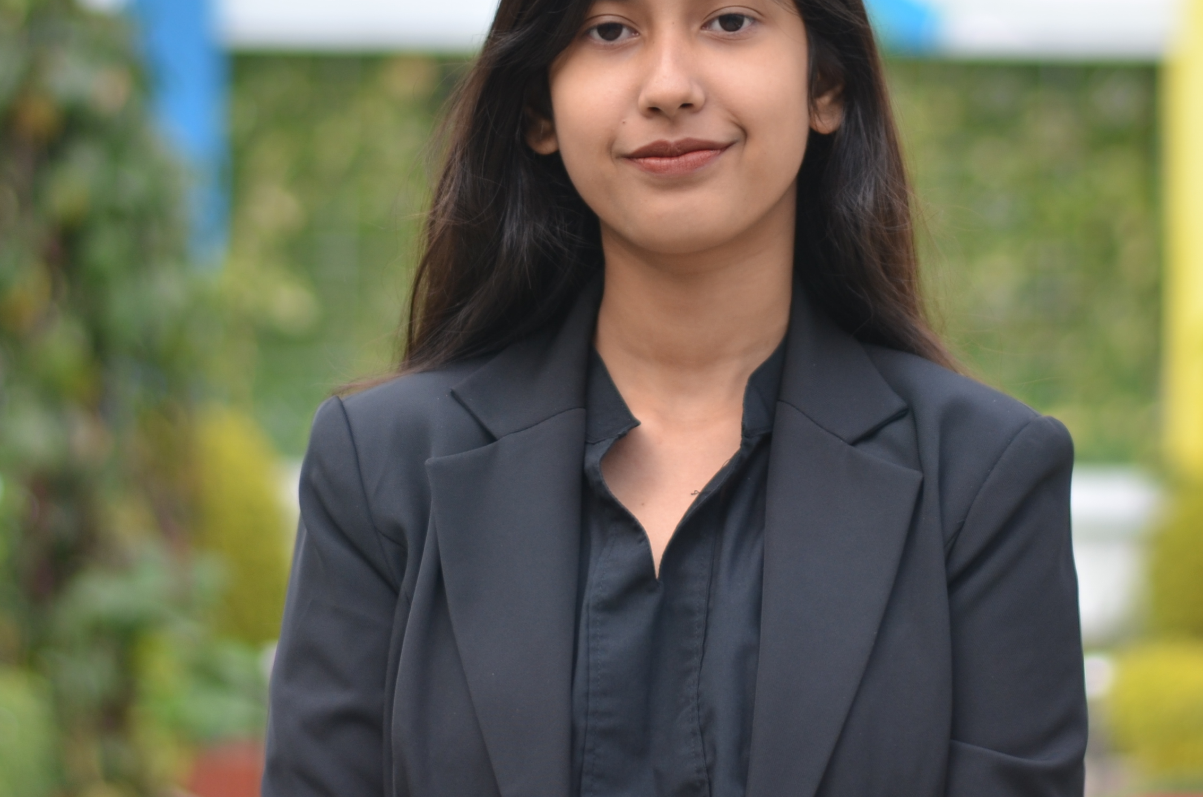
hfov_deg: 12.6
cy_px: 180
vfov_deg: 8.4
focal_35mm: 163
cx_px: 683
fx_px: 5436
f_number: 1.8
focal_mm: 50
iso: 100
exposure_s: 1/640
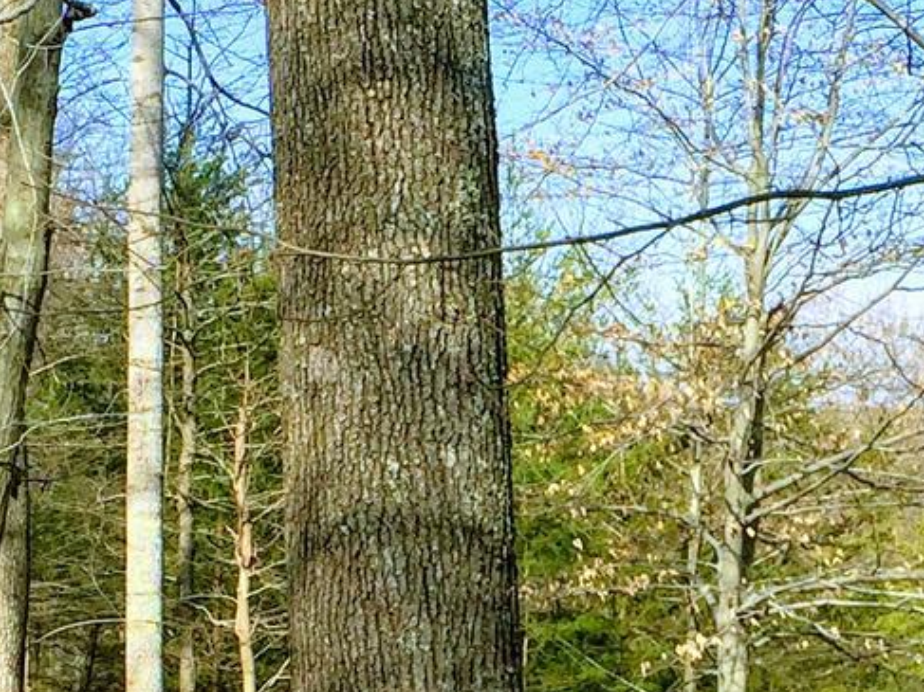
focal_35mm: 122
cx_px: 785
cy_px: 686
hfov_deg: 16.0
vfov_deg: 12.0
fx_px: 3256
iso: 32
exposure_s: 1/1199
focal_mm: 4.15
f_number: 2.2
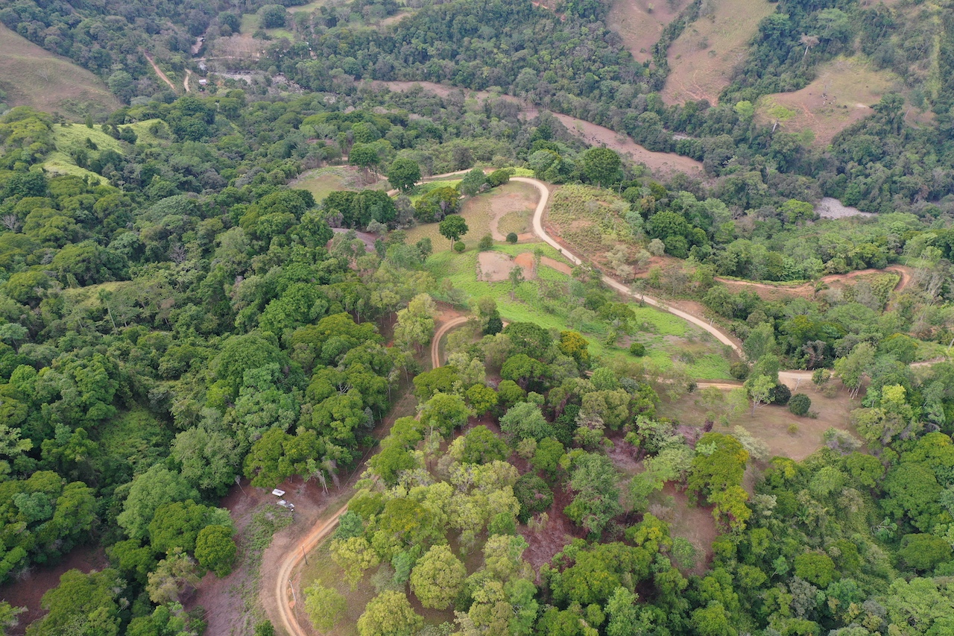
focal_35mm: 28
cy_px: 318
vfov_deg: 46.4
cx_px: 477
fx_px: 742
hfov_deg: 65.5
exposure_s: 1/160
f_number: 4.5
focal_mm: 10.26
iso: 100
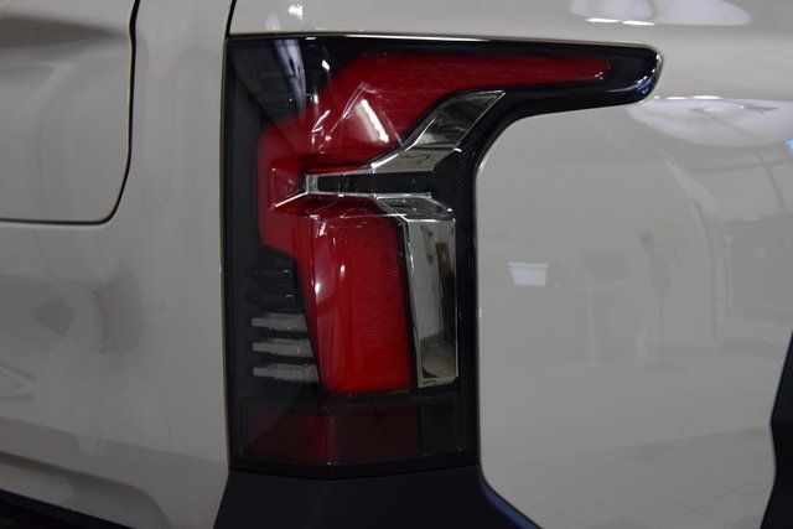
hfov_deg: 28.1
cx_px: 396
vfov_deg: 18.9
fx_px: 1586
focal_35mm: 72
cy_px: 264
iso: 1600
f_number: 8
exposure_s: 1/60
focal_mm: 48
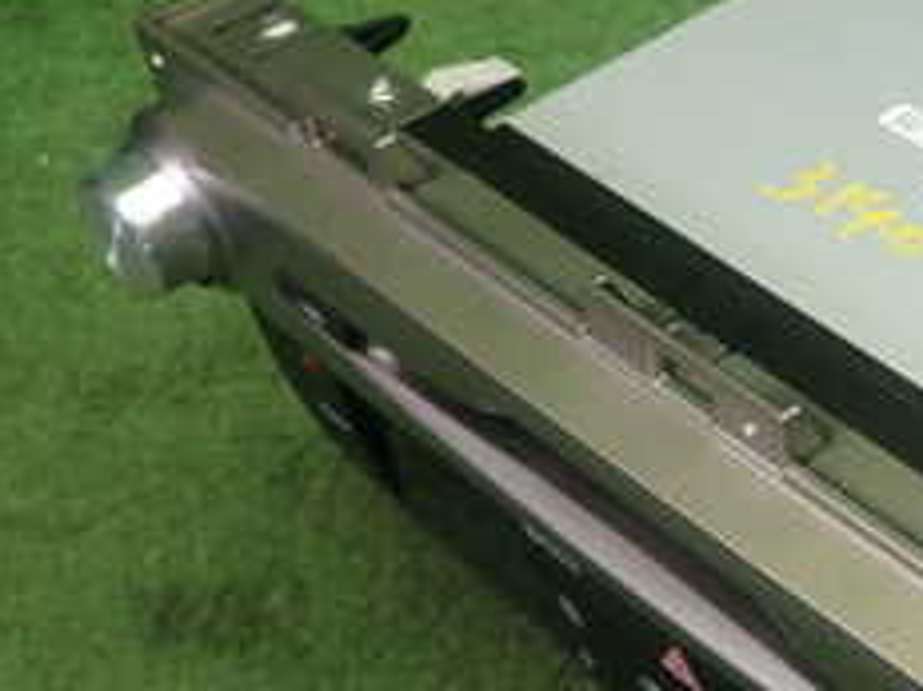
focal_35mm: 78
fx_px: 2079
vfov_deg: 18.7
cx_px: 991
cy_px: 567
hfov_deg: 23.6
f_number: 2.3
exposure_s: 1/60
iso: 160
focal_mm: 5.4
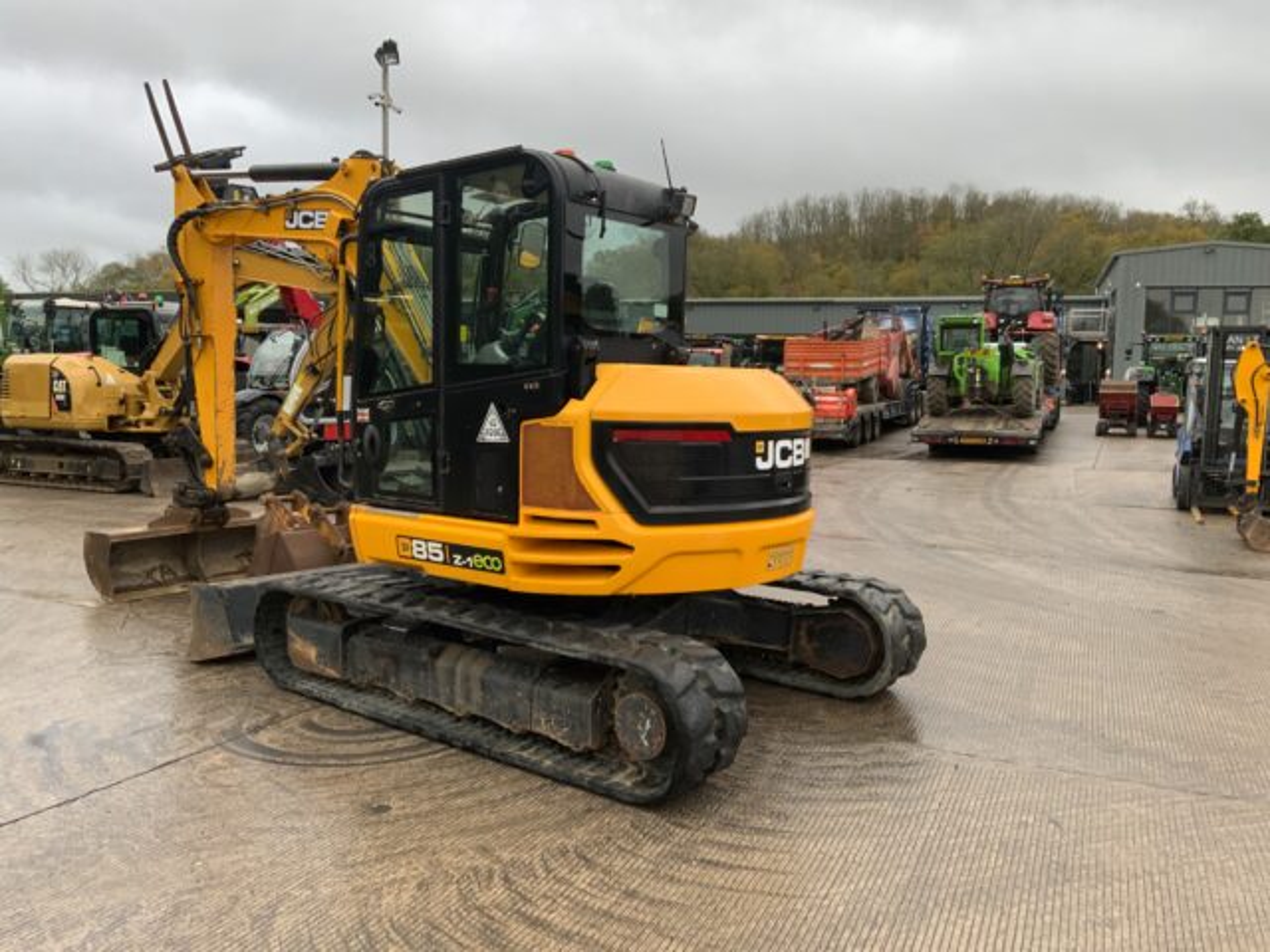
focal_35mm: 29
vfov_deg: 48.2
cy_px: 476
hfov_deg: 61.7
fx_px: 1064
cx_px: 635
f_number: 1.8
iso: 50
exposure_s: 1/122
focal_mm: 3
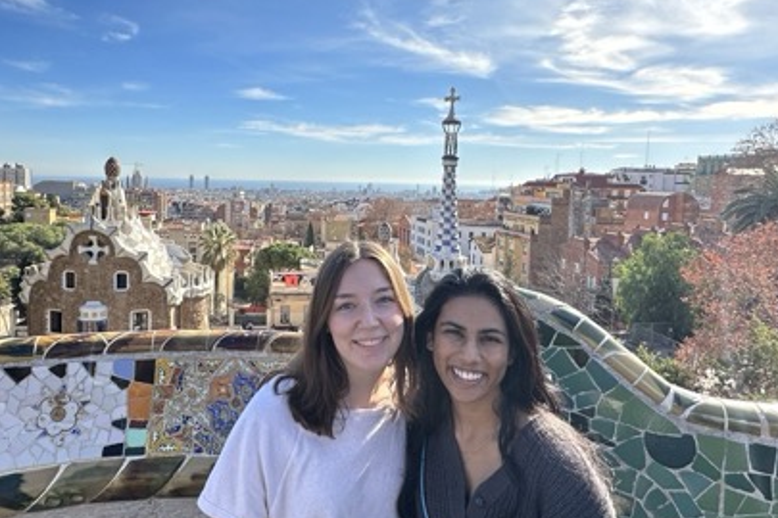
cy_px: 205
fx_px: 497
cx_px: 336
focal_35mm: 23
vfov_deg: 54.7
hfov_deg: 75.7
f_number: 2.2
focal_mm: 2.22
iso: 40
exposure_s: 1/1221
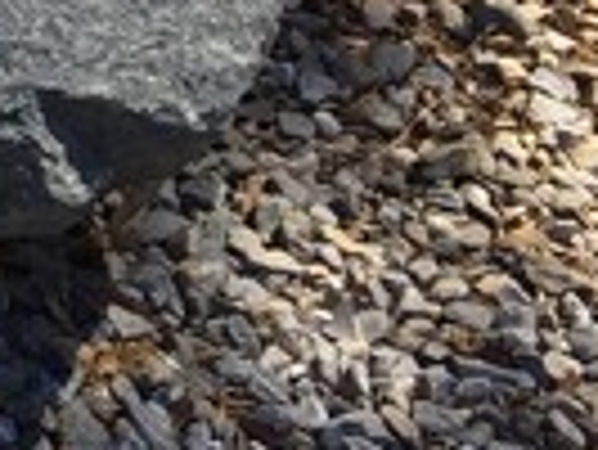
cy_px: -531
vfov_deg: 8.0
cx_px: -1142
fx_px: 3009
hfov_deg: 9.3
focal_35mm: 174
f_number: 2.2
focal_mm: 4.15
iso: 32
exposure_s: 1/670
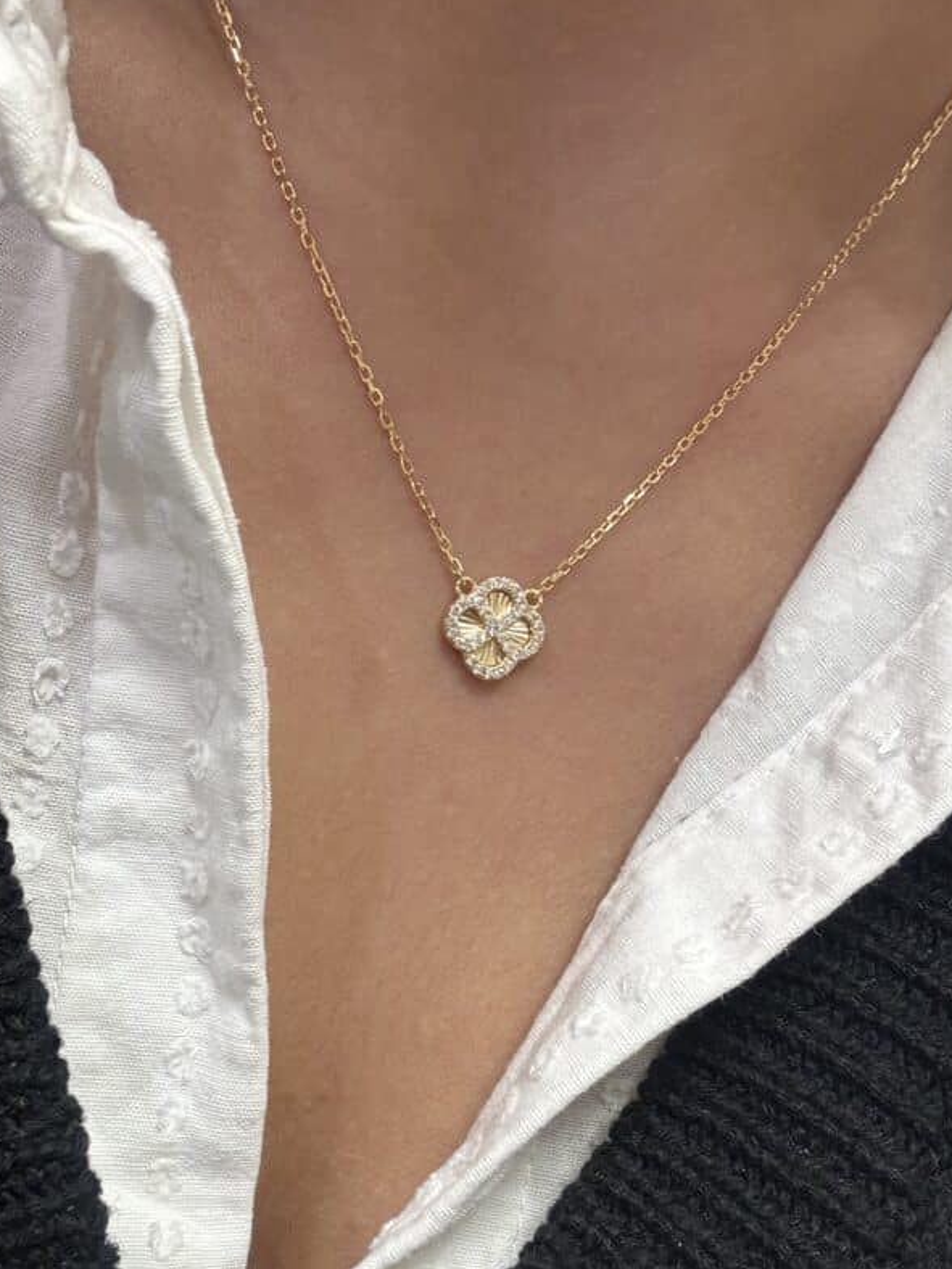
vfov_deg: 47.5
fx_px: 1430
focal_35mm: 39
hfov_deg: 36.7
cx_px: 401
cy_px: 783
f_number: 1.9
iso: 80
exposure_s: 1/50
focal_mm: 2.69
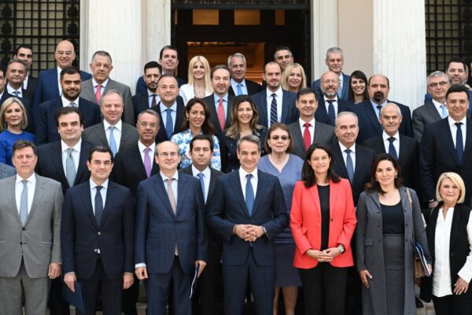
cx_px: 236
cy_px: 158
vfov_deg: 18.2
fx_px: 983
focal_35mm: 75
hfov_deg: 27.0
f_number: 5.6
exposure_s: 1/250
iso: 500
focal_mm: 75
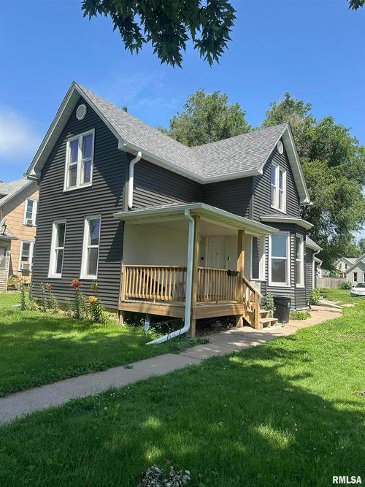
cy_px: 244
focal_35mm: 24
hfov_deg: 56.8
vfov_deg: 71.6
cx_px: 182
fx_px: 338
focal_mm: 6.86
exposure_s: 1/2299
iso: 80
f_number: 1.78
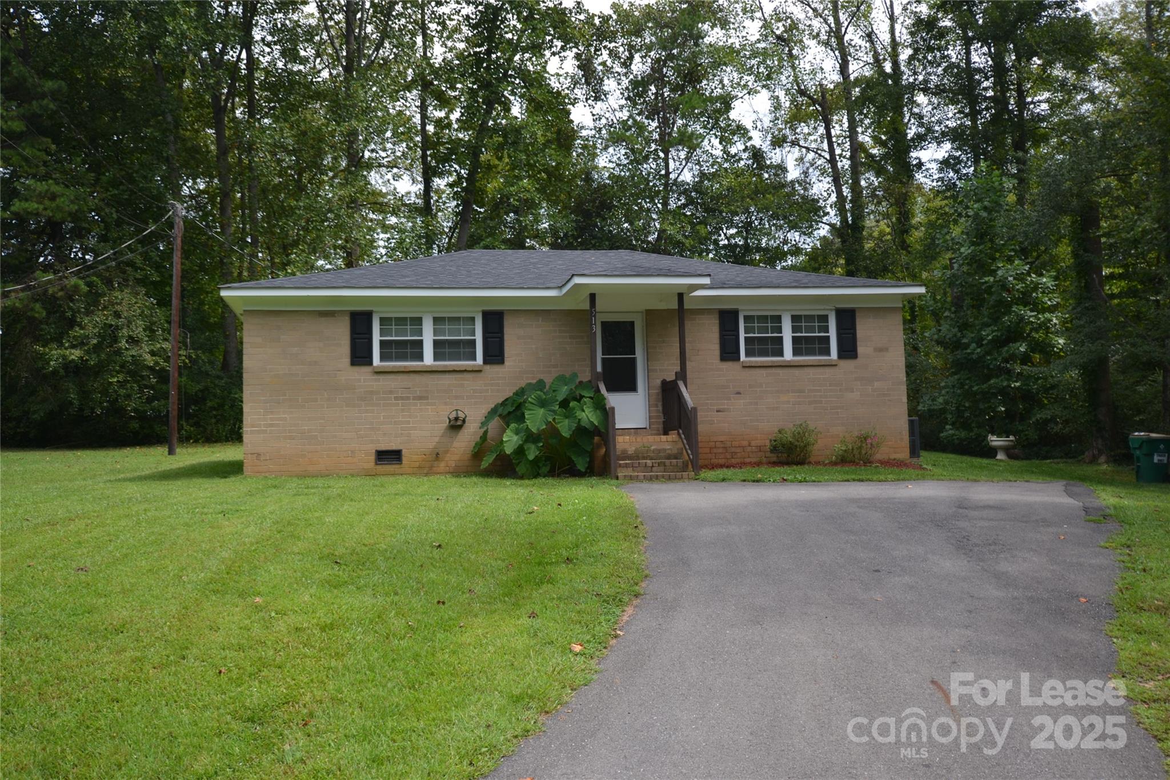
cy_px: 390
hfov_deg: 53.1
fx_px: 1170
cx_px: 585
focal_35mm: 36
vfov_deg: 36.9
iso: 100
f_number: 6.3
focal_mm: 24
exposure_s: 1/160
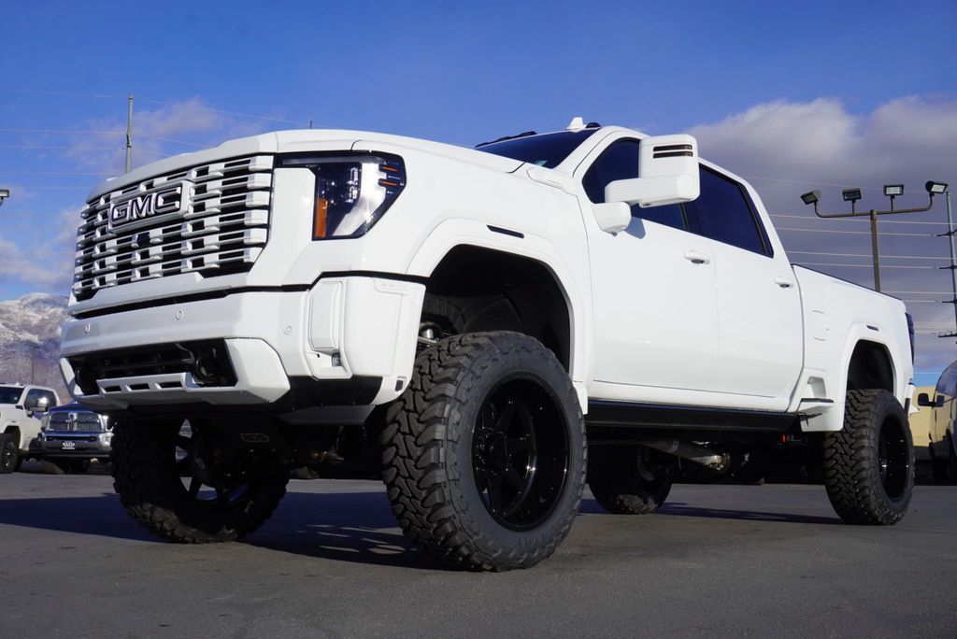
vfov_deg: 34.3
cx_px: 478
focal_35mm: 39
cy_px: 320
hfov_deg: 49.5
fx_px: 1037
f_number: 11
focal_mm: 26
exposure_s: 1/200
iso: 100
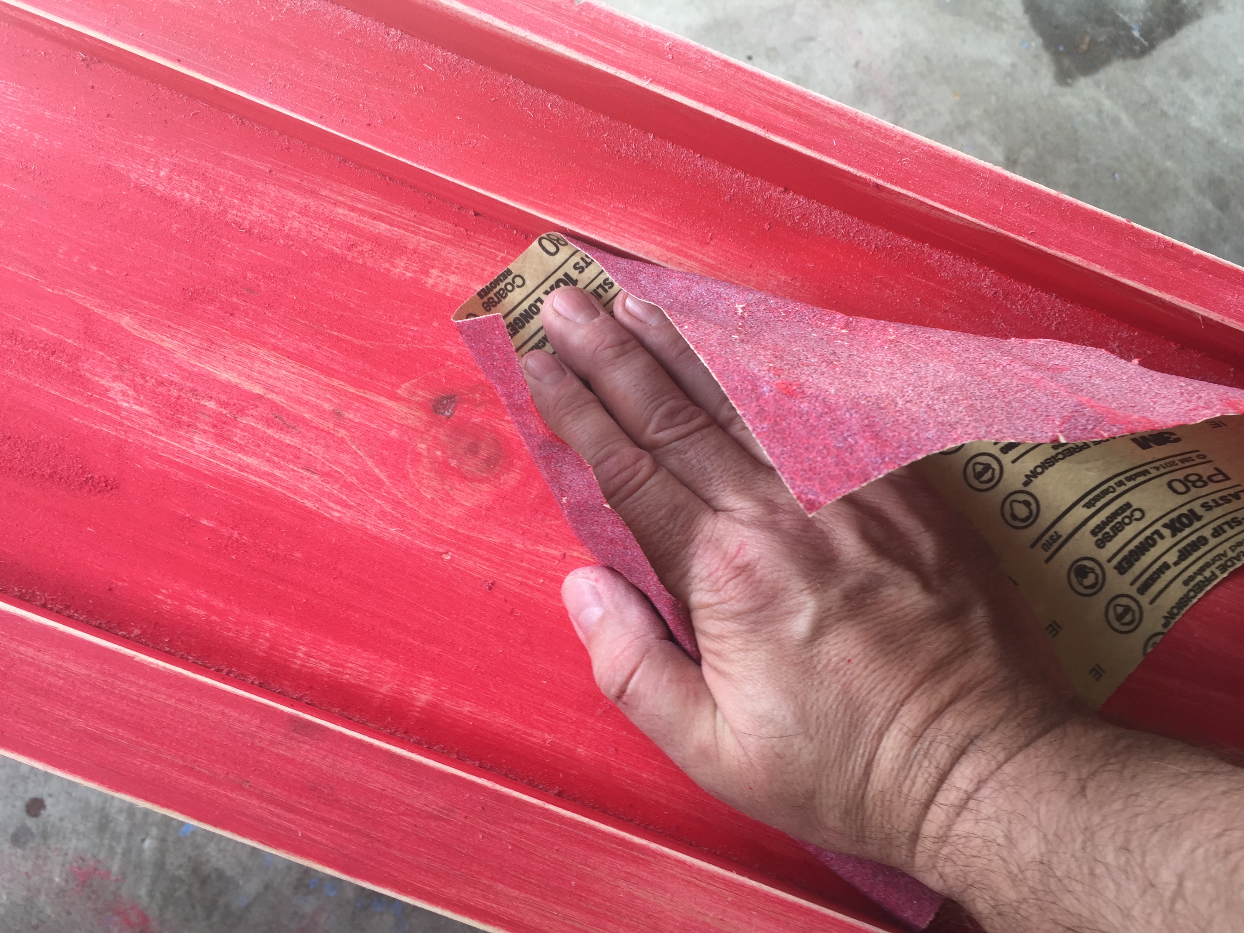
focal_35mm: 29
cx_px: 622
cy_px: 466
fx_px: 1042
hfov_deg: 61.7
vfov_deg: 48.2
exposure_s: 1/60
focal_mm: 4.15
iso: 32
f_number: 2.2
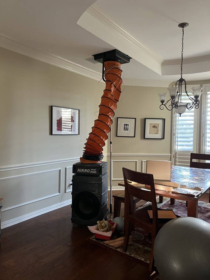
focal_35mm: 26
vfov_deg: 67.3
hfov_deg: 53.1
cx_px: 105
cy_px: 140
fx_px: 210
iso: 320
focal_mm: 5.7
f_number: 1.5
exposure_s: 1/60
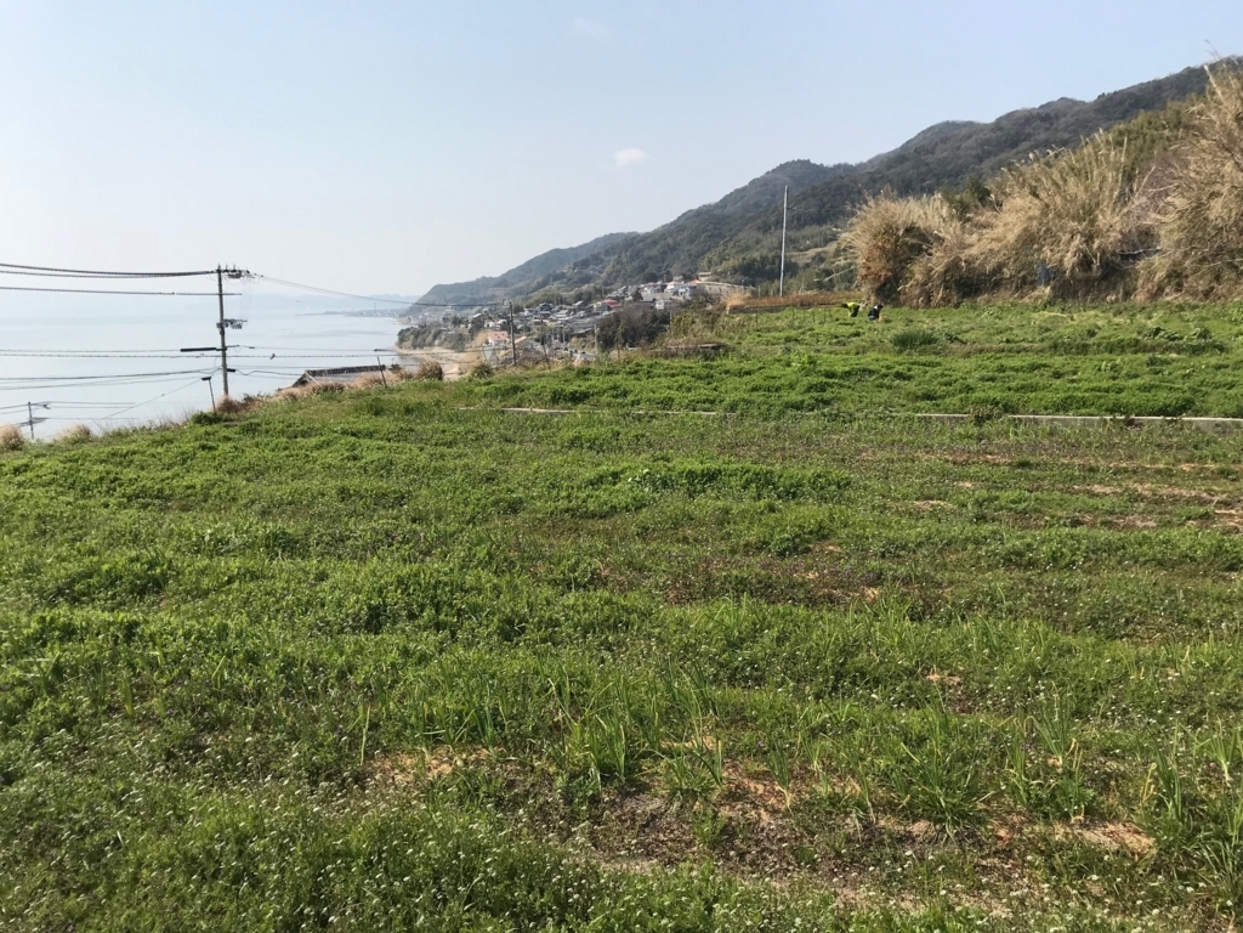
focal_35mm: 28
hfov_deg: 63.4
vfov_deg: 49.7
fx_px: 1005
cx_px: 622
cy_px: 466
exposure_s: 1/3195
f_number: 1.8
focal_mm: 3.99
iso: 20
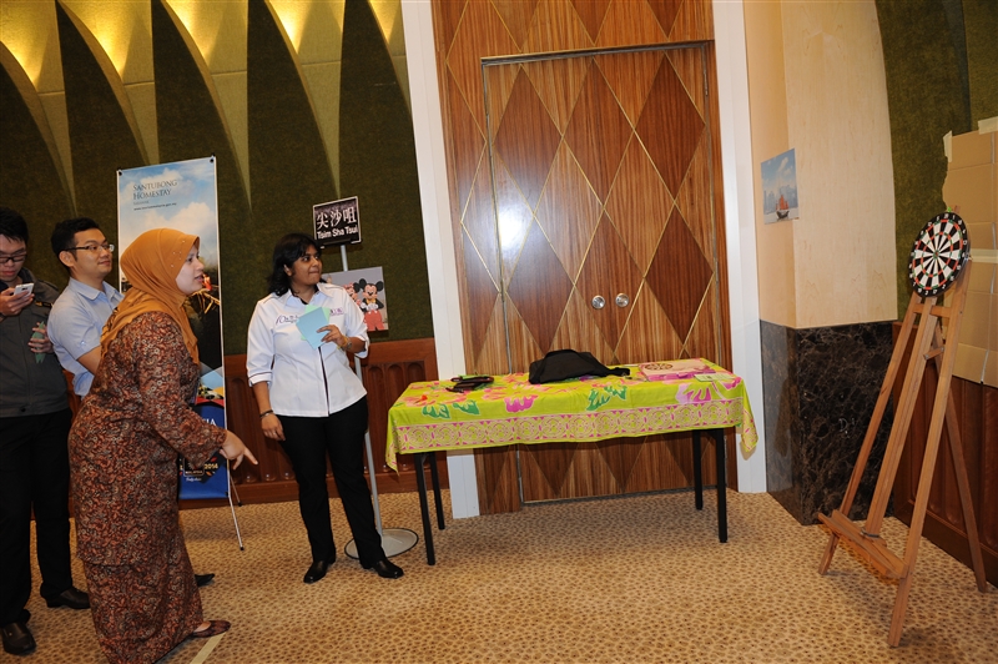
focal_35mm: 24
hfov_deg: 73.8
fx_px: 665
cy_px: 332
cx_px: 499
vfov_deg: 53.1
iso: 1000
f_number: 4
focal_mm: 24
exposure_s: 1/50
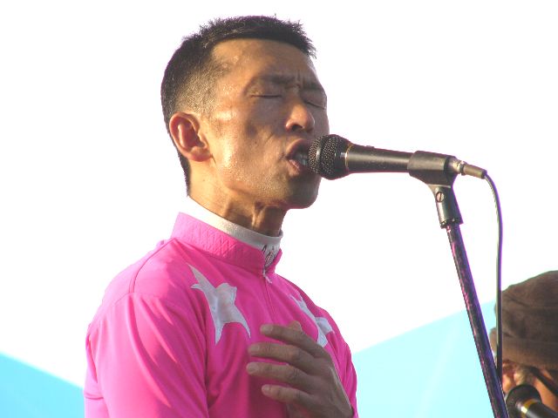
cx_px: 279
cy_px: 209
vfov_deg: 3.4
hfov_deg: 4.6
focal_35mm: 432
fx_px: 6964
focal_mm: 72
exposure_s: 1/100
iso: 50
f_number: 4
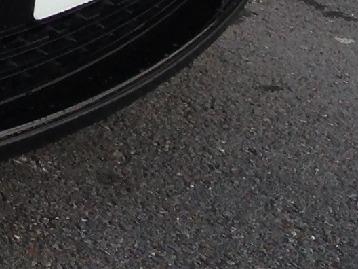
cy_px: -286
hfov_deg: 8.4
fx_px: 2110
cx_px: -650
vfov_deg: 7.0
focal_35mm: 204
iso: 50
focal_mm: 4.12
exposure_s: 1/176
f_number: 2.4
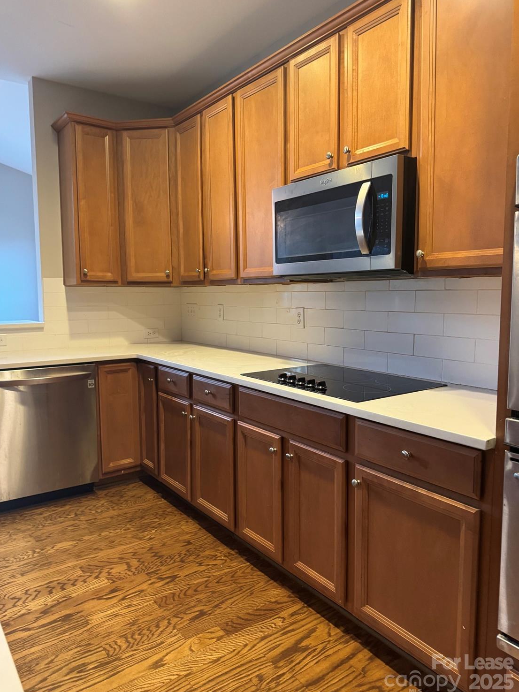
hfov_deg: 54.9
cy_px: 343
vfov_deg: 69.4
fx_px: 500
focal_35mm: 25
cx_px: 263
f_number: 1.78
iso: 500
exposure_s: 1/60
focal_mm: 6.76
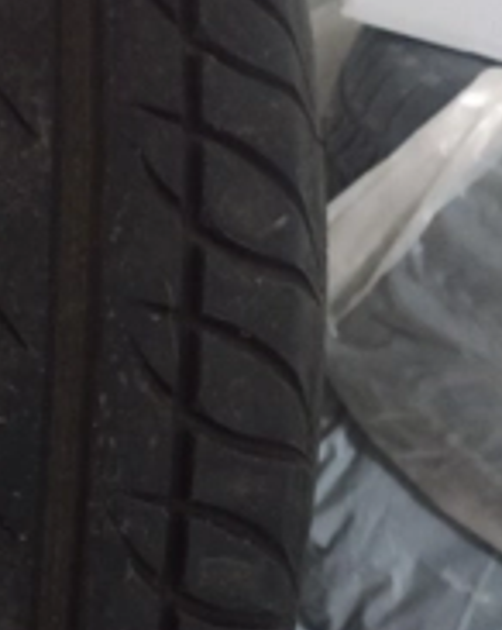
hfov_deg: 23.5
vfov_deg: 29.9
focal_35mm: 62
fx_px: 1153
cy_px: 489
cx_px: 0
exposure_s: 1/14.3
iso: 3408
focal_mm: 4.75
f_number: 1.8
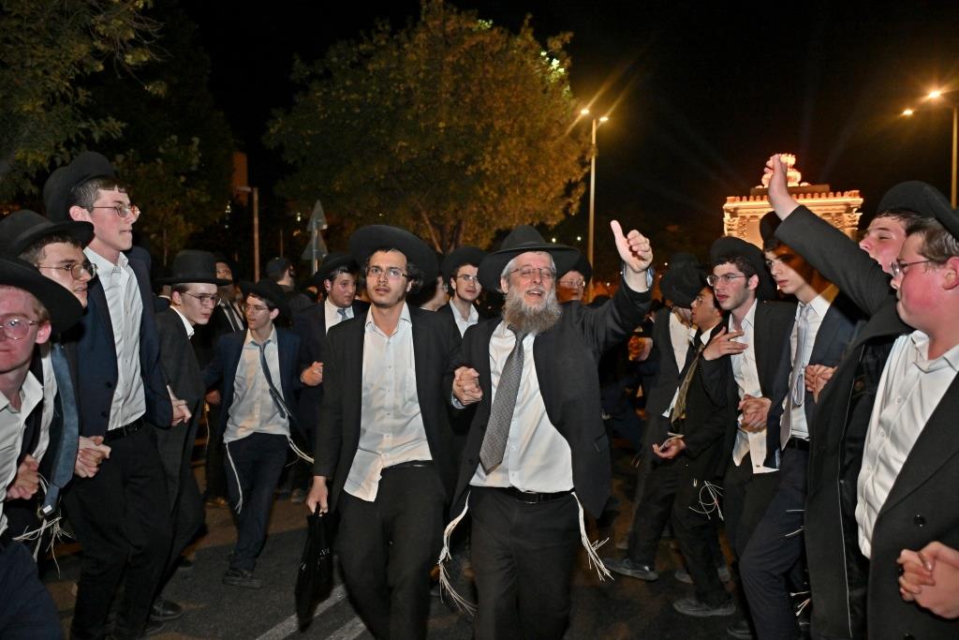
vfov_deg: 53.1
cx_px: 480
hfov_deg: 73.7
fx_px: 639
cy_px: 320
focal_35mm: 24
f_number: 4
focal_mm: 24
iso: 1250
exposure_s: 1/160
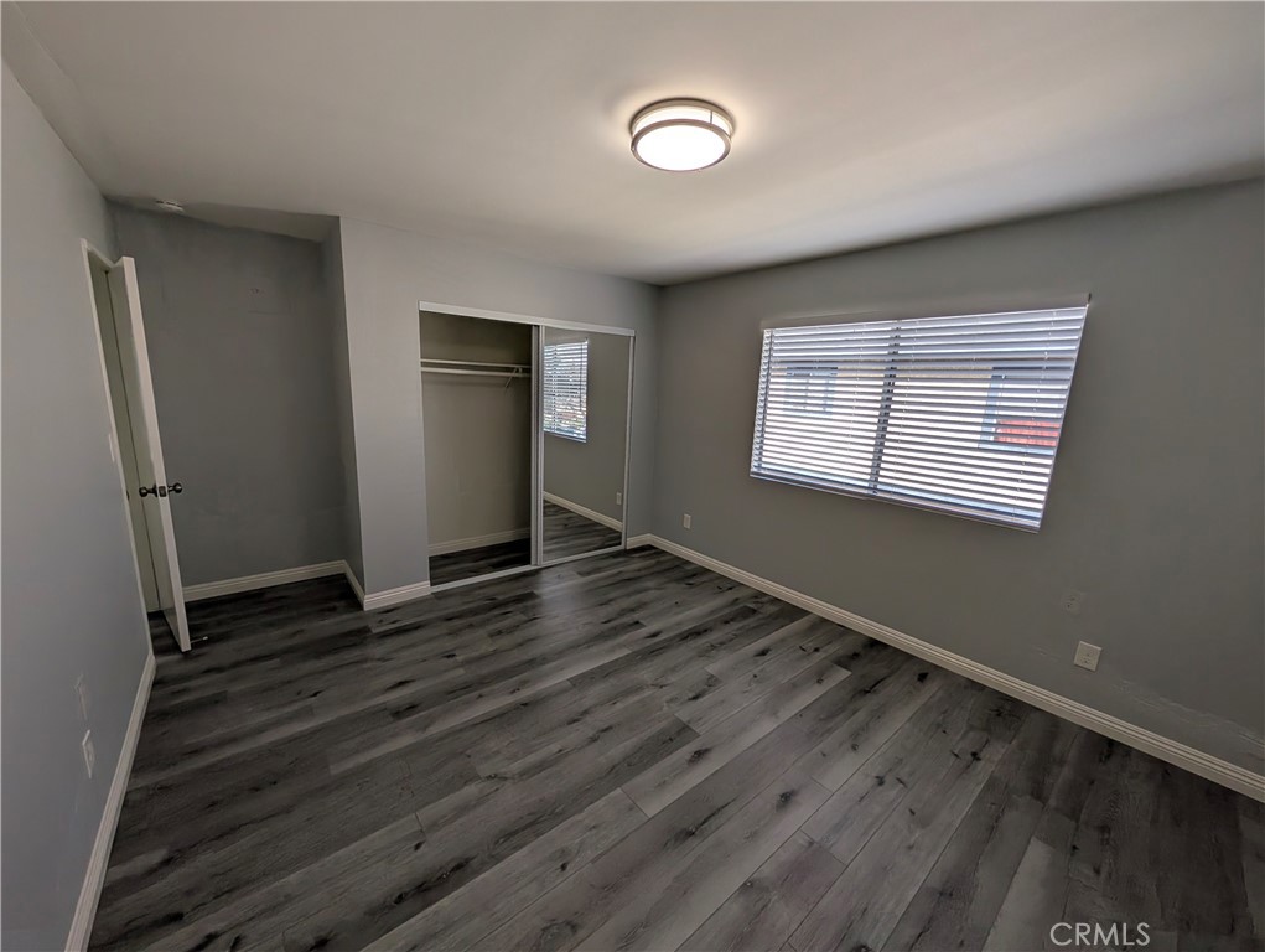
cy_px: 476
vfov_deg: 94.6
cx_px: 632
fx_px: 439
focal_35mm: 12
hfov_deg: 110.5
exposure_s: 1/542
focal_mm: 2.02
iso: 68
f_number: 1.7
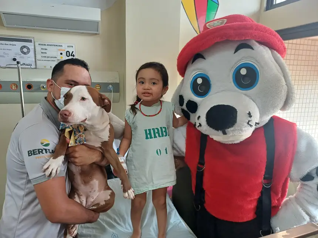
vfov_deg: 54.9
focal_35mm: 25
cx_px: 159
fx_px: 230
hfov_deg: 69.4
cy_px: 119
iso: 320
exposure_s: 1/40
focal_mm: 4.65
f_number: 1.8
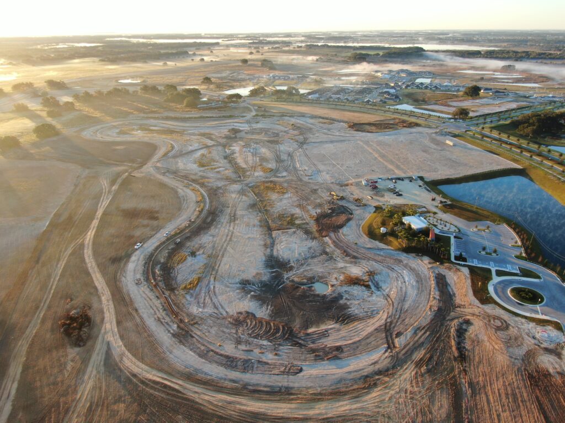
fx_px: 392
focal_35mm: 24
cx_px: 282
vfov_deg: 56.8
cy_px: 212
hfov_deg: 71.6
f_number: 2.8
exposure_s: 1/160
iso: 100
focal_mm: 4.39
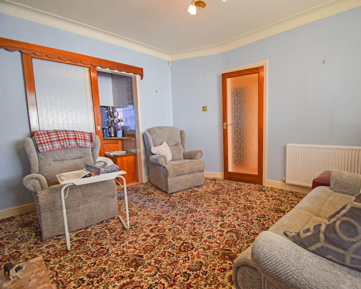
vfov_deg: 77.0
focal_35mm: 17
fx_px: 182
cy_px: 145
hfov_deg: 88.5
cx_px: 216
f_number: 4
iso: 450
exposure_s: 1/60
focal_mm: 10
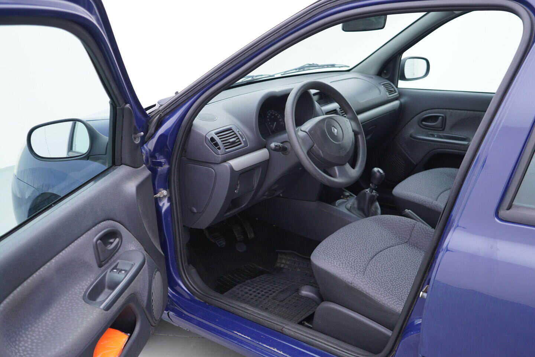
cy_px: 178
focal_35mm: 36
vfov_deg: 36.9
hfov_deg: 53.1
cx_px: 268
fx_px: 535
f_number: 2.8
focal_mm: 24
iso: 125
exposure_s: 1/40
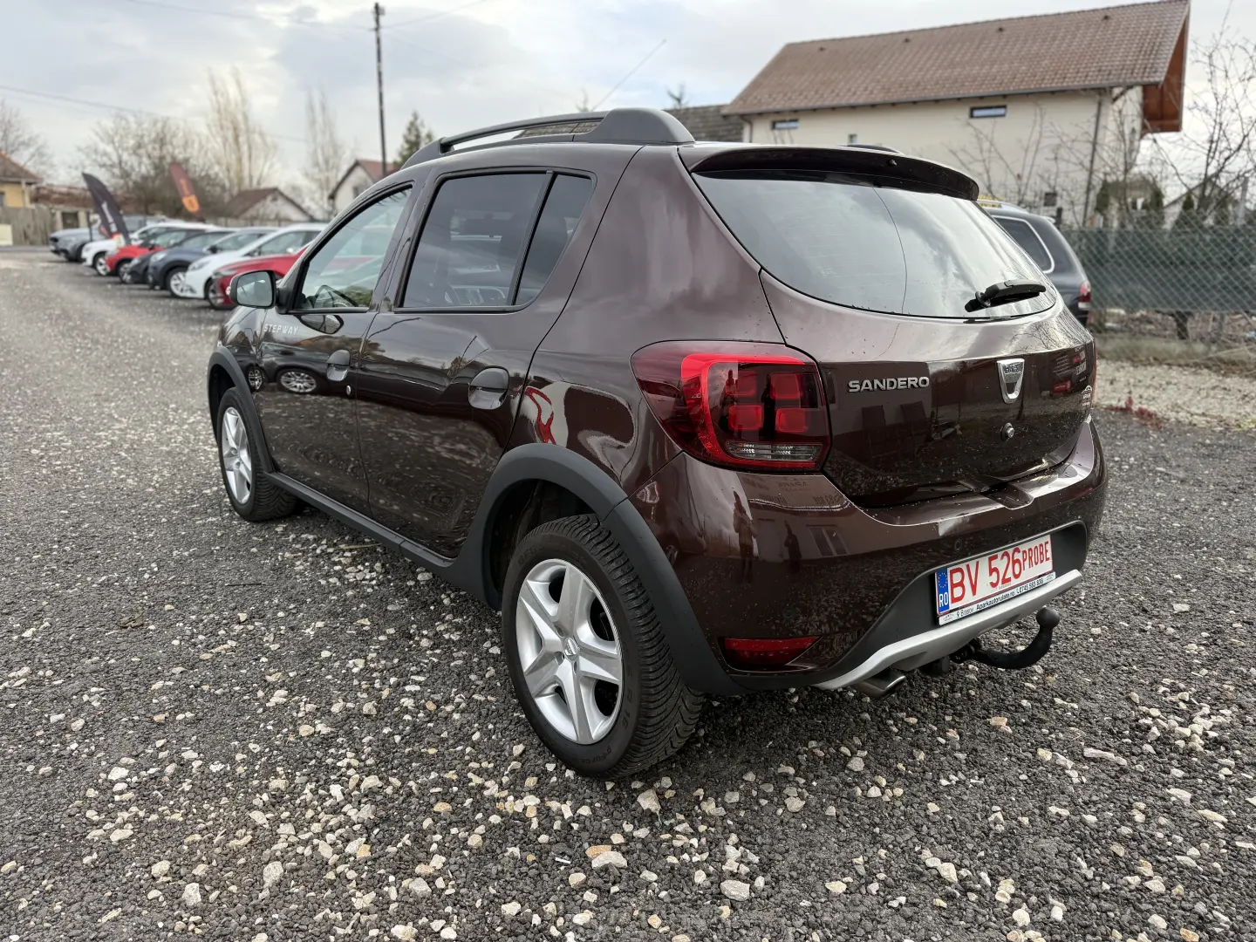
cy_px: 471
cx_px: 628
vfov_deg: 56.8
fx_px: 871
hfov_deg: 71.6
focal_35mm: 24
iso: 100
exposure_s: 1/412
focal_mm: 6.76
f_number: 1.78
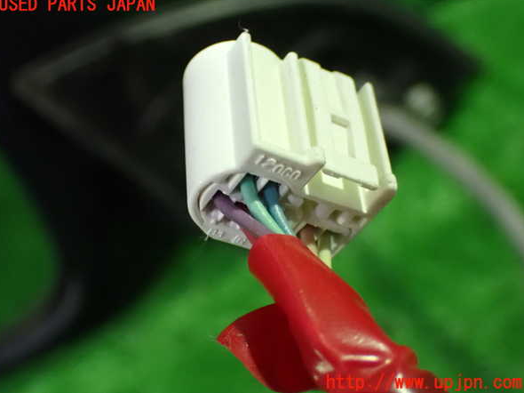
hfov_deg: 32.7
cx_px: 260
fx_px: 893
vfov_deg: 24.8
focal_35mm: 59
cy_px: 194
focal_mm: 10.35
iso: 1600
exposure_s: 1/50
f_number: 3.5
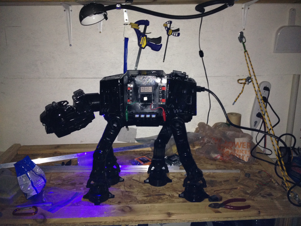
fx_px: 304
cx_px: 150
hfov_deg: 52.6
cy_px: 113
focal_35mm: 35
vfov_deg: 40.7
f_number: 2.4
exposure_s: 1/16
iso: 160
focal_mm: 4.28
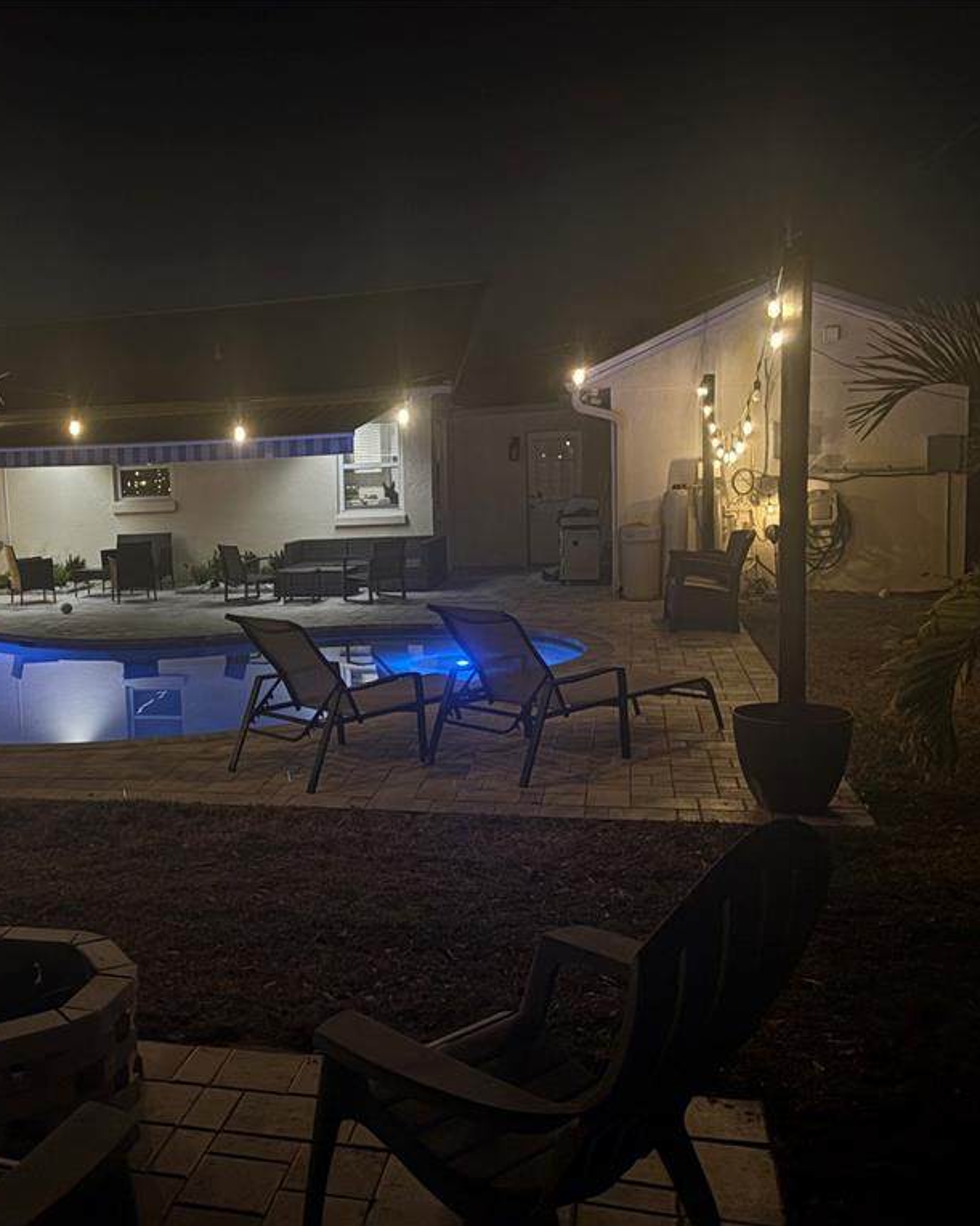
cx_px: 263
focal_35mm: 34
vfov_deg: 52.9
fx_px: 1233
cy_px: 613
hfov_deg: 42.2
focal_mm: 5.96
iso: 800
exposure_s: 1/30
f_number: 1.6
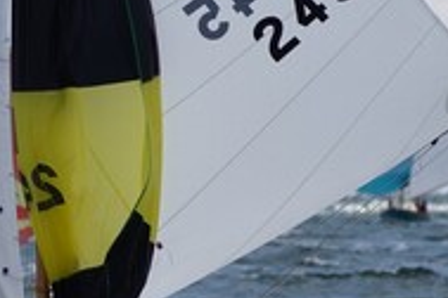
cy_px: -13
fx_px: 15778
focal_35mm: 1268
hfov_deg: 1.6
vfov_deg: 1.1
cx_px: 17
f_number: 5.6
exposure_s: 1/1250
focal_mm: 200
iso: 125
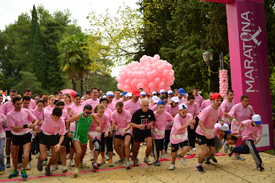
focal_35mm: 42
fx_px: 321
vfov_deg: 31.8
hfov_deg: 46.4
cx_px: 138
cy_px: 92
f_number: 4.2
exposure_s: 1/250
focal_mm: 28
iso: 100
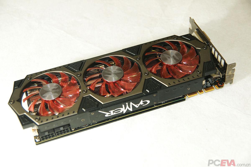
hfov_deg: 37.9
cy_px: 84
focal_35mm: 52
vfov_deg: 25.8
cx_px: 126
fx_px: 366
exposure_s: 1/5
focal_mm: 35
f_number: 3.2
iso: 100
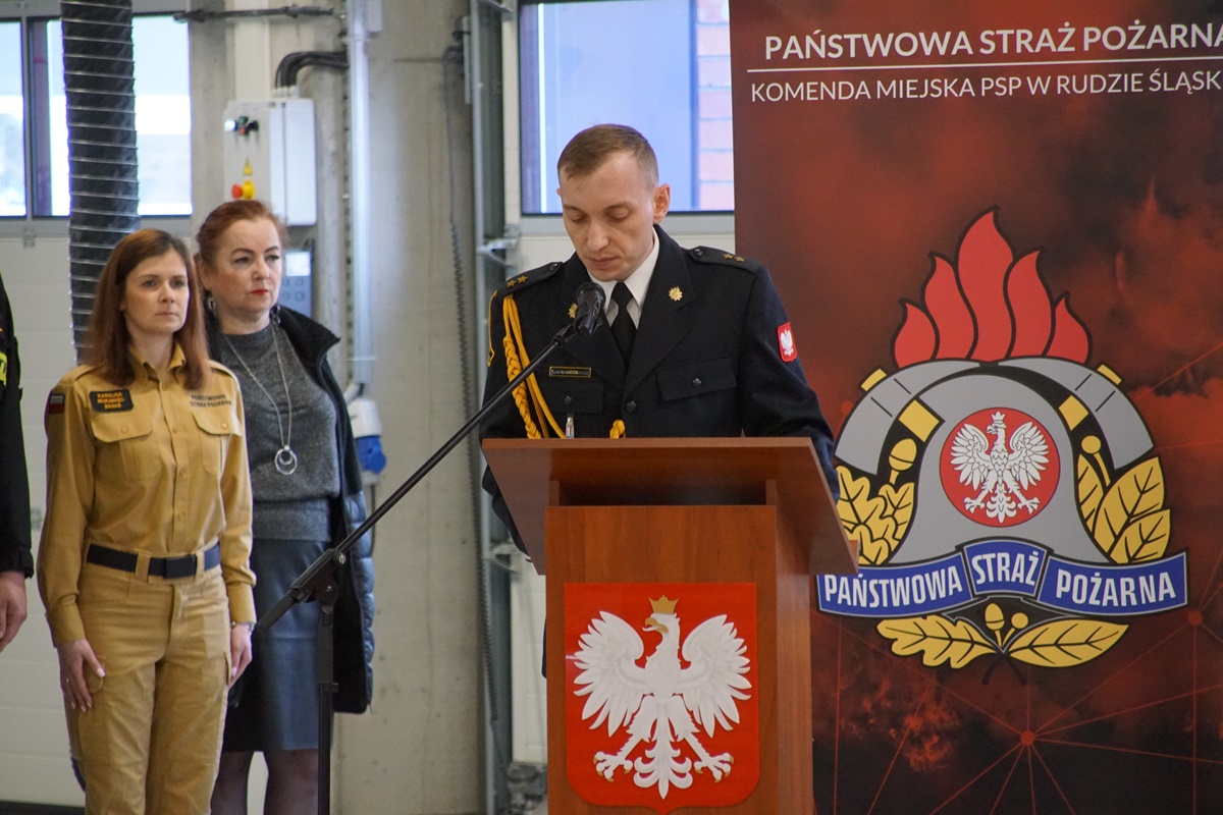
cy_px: 408
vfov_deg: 4.6
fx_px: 10191
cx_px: 612
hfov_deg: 6.9
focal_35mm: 300
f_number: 6.3
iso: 3200
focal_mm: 200
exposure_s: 1/100
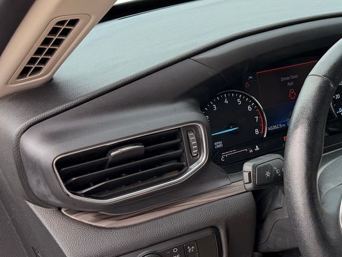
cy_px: 172
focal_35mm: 72
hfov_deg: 24.0
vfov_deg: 20.4
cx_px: 434
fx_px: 712
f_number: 1.78
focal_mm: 6.76
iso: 80
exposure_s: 1/868
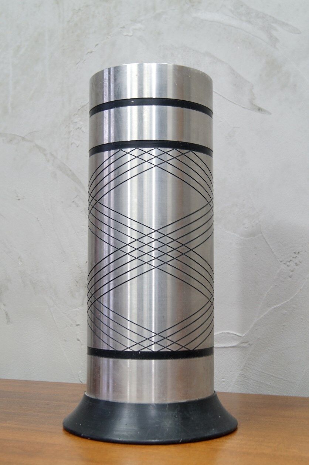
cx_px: 154
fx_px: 677
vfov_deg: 37.9
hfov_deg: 25.7
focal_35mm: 52
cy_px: 232
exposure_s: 1/10
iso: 400
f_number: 6.3
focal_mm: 35
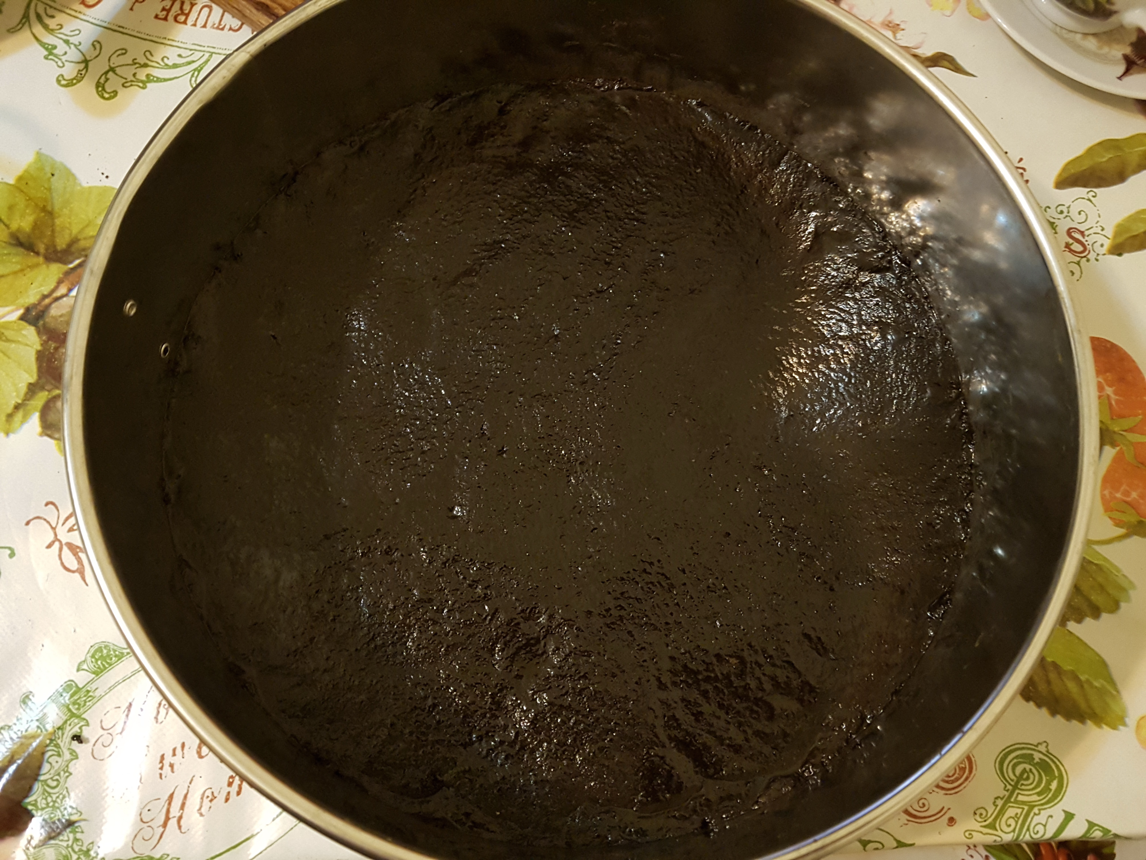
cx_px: 573
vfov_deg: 53.1
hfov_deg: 67.3
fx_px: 861
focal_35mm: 26
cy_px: 430
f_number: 1.7
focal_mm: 4.2
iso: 250
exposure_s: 1/10
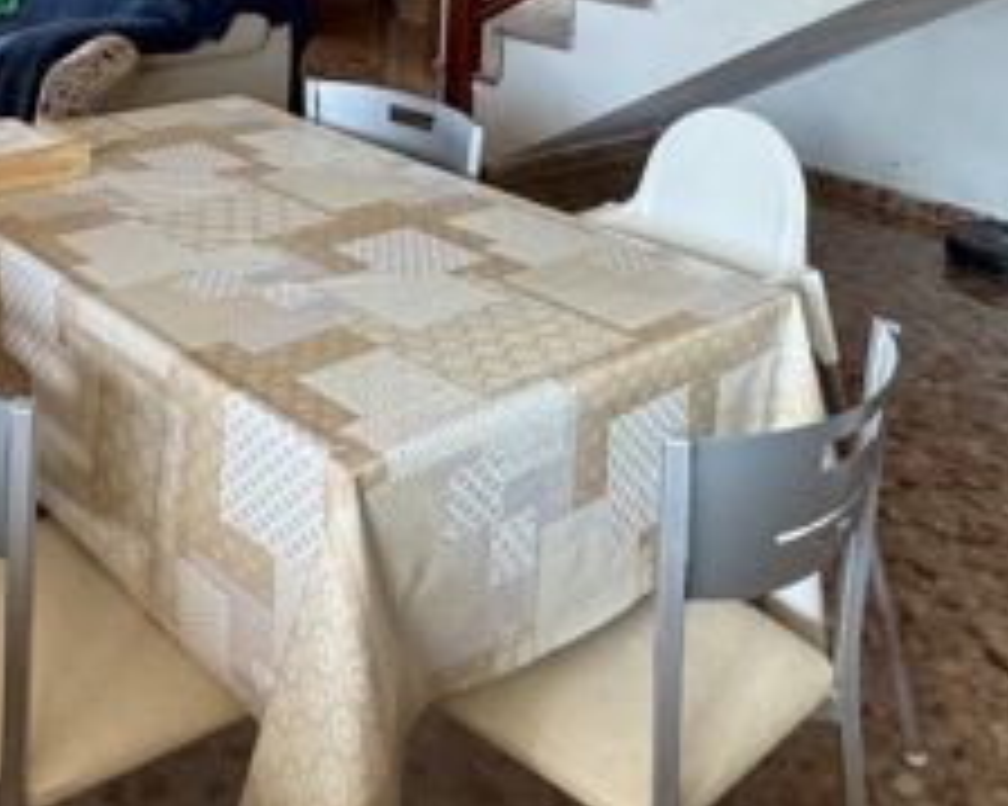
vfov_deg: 30.4
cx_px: 254
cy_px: -126
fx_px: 1282
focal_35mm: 43
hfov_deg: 41.7
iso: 250
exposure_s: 1/100
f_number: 2.2
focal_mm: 2.22
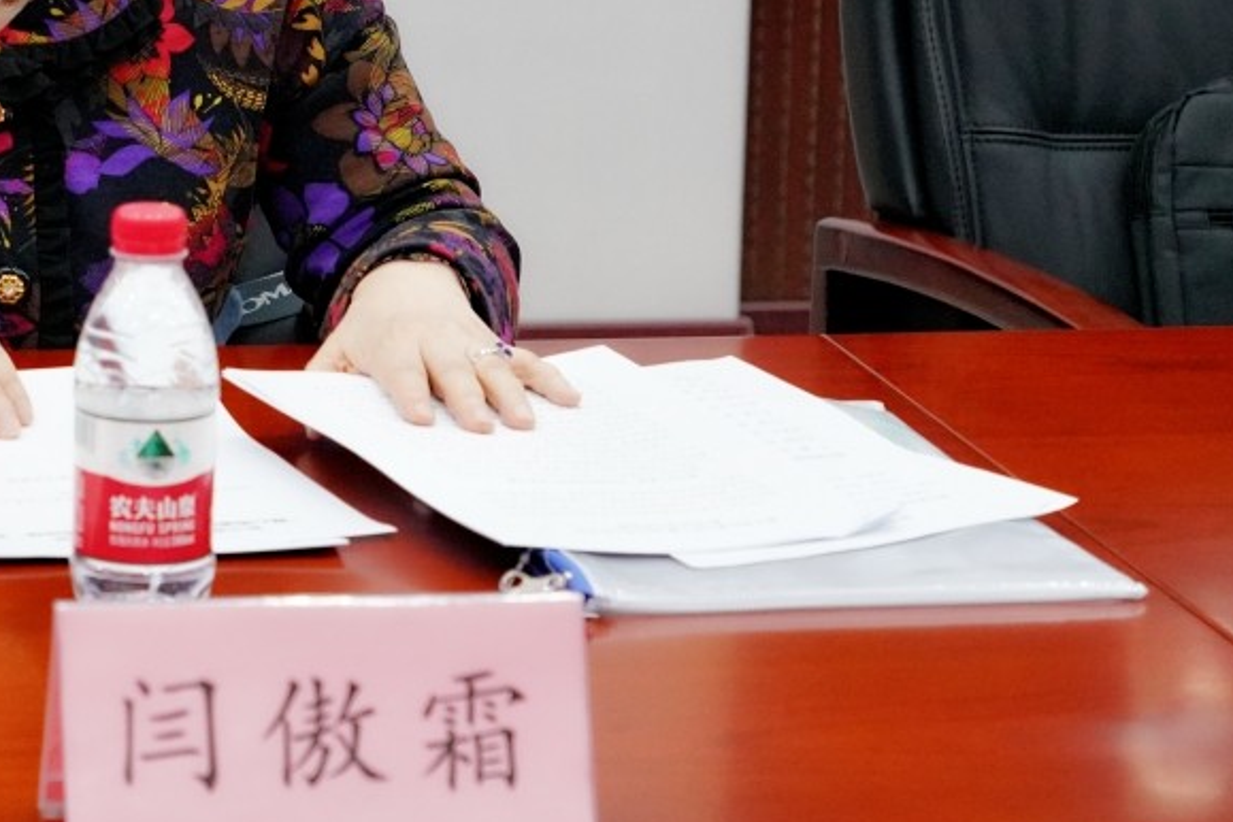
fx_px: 4829
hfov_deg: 14.3
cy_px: 32
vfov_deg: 9.7
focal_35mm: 141
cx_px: -13
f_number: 5.6
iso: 5000
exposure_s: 1/125
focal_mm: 68
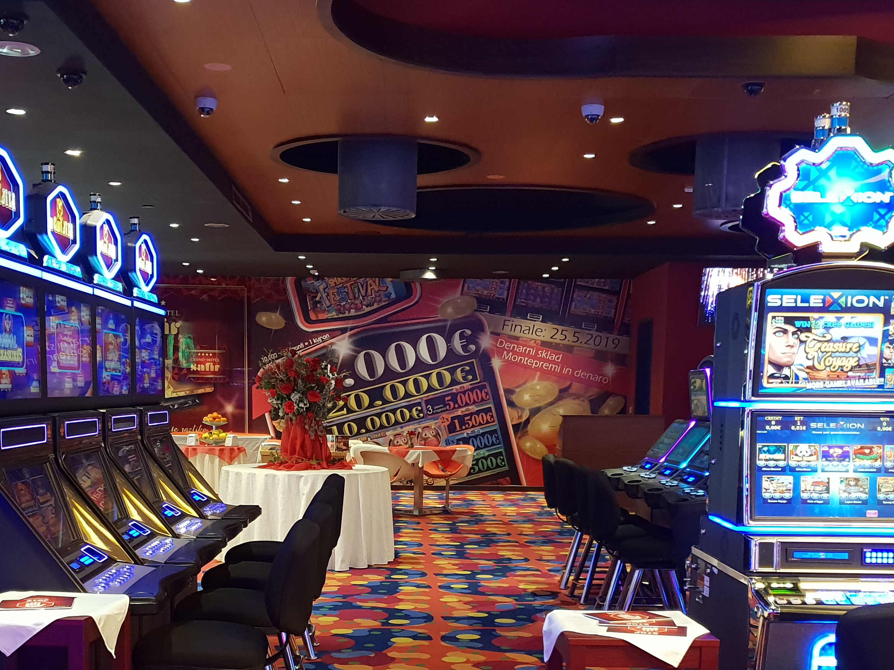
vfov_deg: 31.3
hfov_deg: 42.0
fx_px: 1162
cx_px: 408
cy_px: 548
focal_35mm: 45
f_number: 1.5
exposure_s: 1/28
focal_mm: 4.3
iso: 250
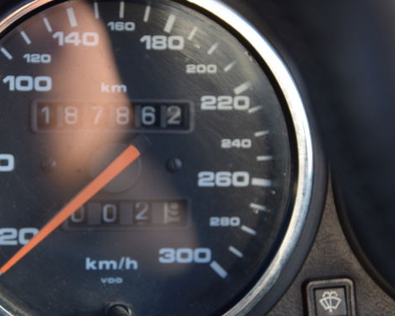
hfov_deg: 12.6
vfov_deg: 10.1
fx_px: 1789
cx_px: 127
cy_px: 187
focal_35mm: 153
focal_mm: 66
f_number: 5.6
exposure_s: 1/125
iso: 400
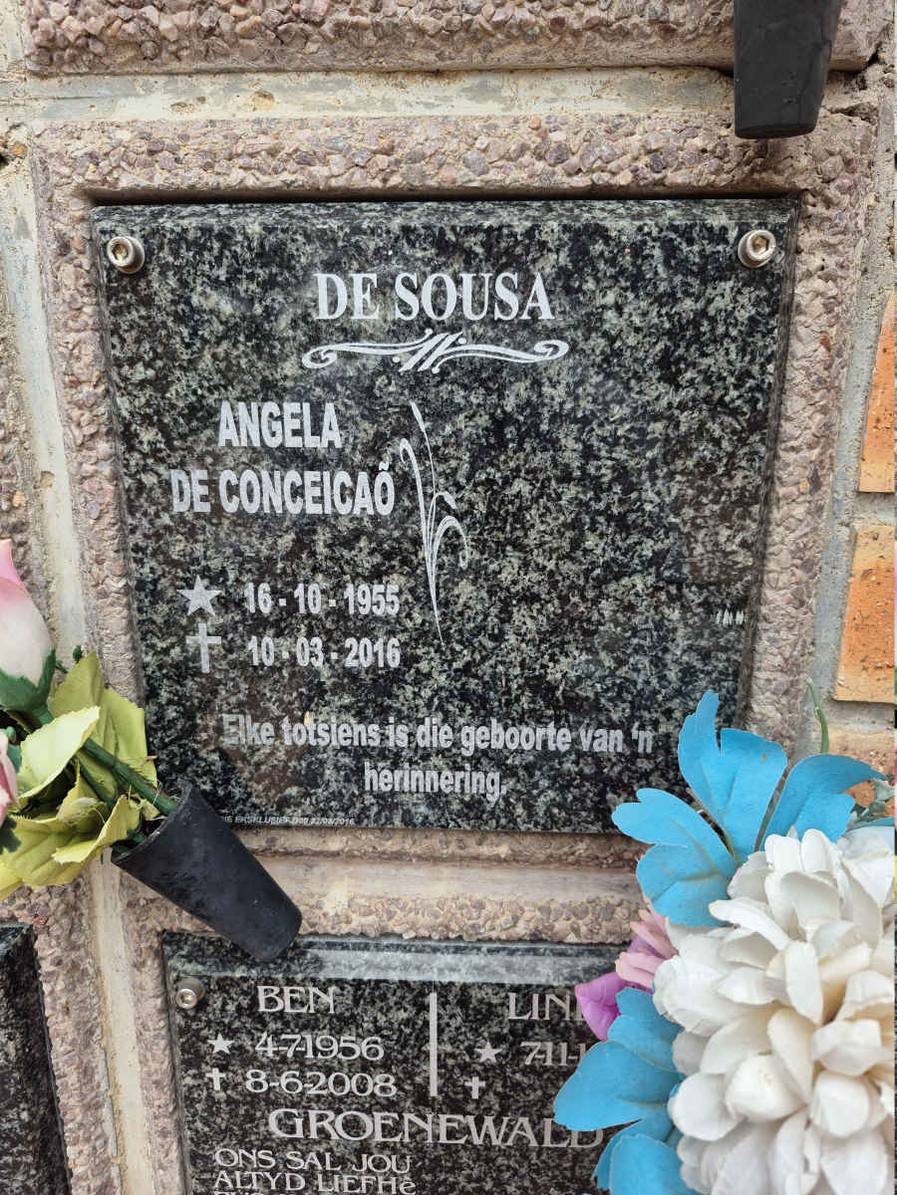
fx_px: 795
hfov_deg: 58.9
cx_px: 448
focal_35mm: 23
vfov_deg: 73.9
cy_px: 598
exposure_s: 1/180
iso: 40
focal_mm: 5.4
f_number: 1.8
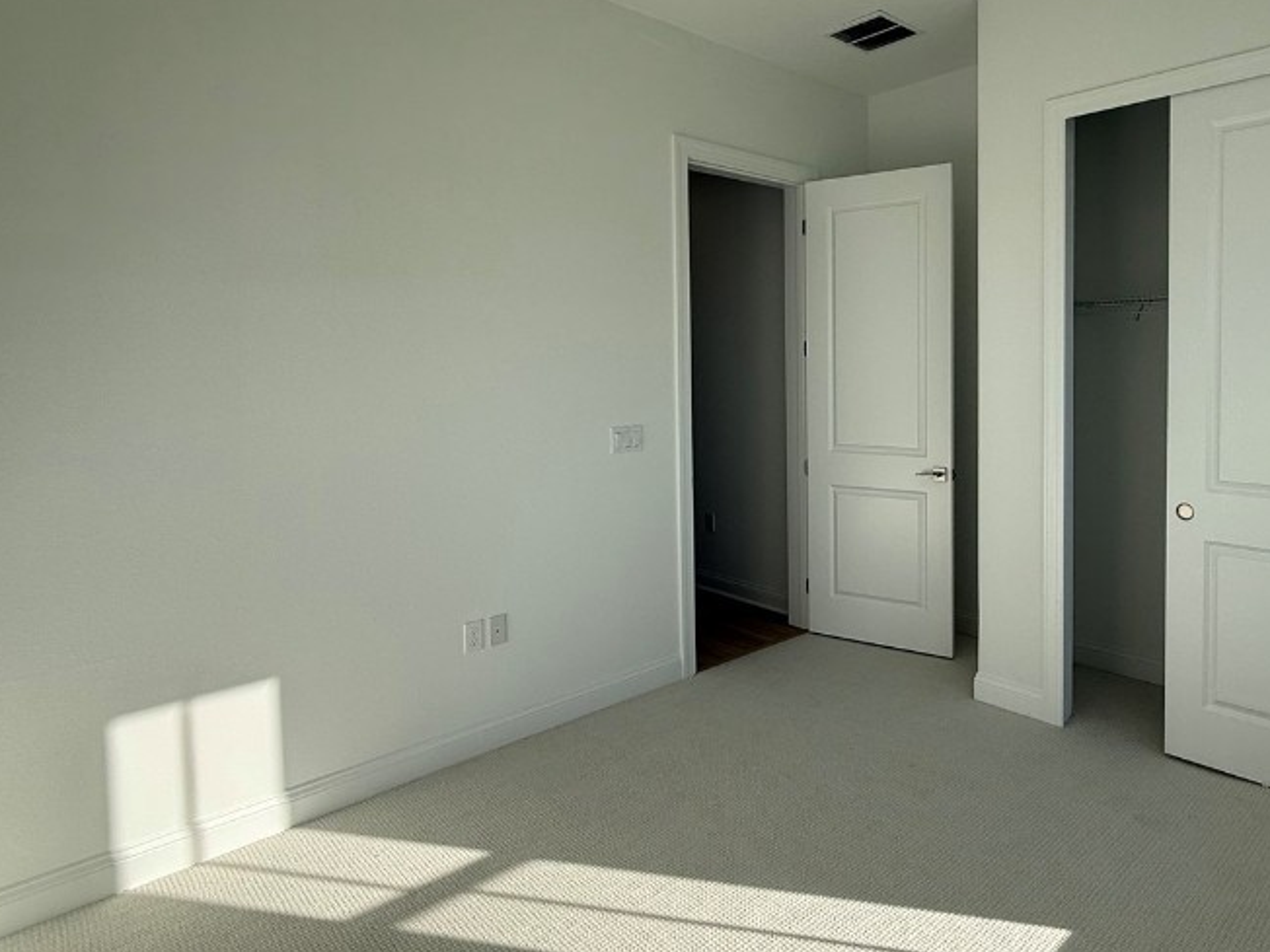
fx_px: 807
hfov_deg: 75.0
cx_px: 797
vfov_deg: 60.7
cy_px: 391
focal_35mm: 22
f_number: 2.2
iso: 50
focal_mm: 2.22
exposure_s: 1/658
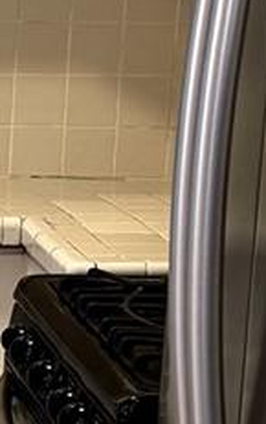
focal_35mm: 169
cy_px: 285
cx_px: -354
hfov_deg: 7.3
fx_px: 1954
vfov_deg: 12.4
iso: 200
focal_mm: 6.76
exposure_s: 1/120
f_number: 1.78
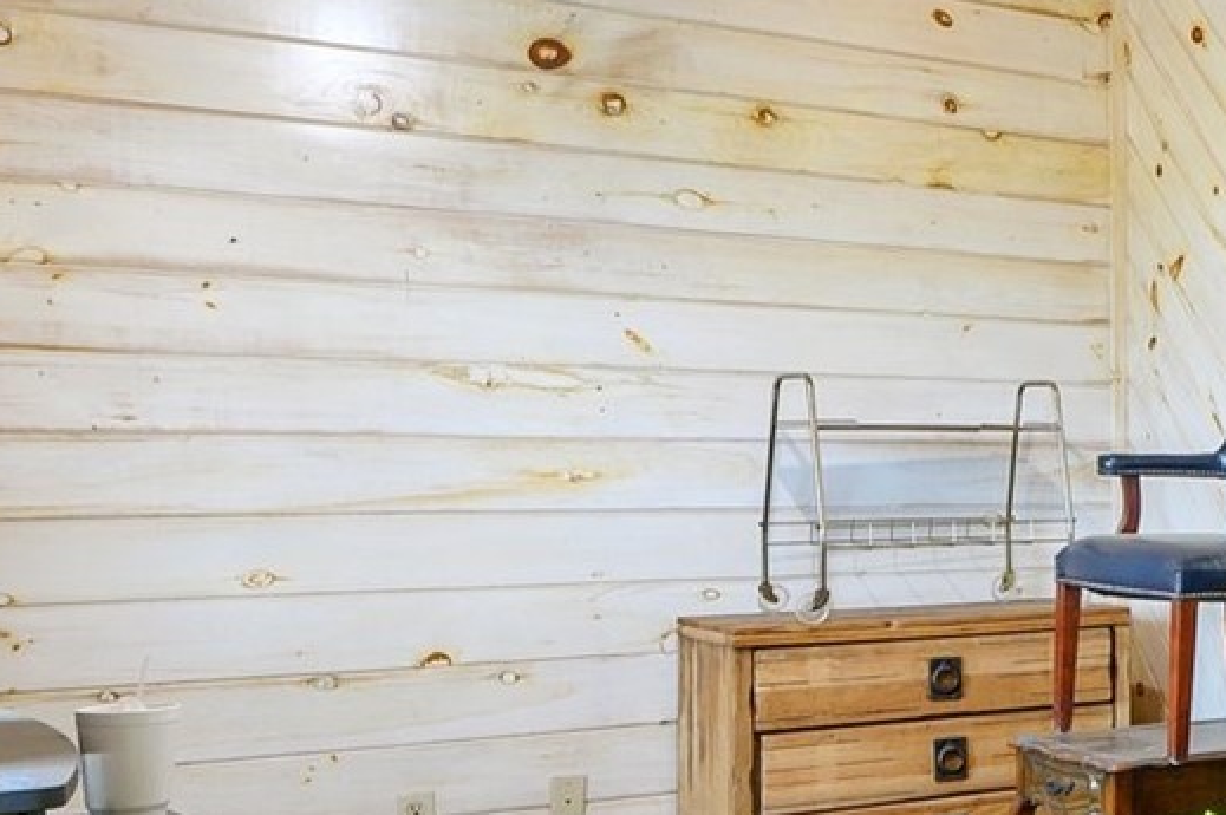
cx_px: 1819
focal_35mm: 55
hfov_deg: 26.6
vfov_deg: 24.5
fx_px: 1871
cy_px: 464
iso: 250
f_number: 9
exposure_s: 1/2
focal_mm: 14
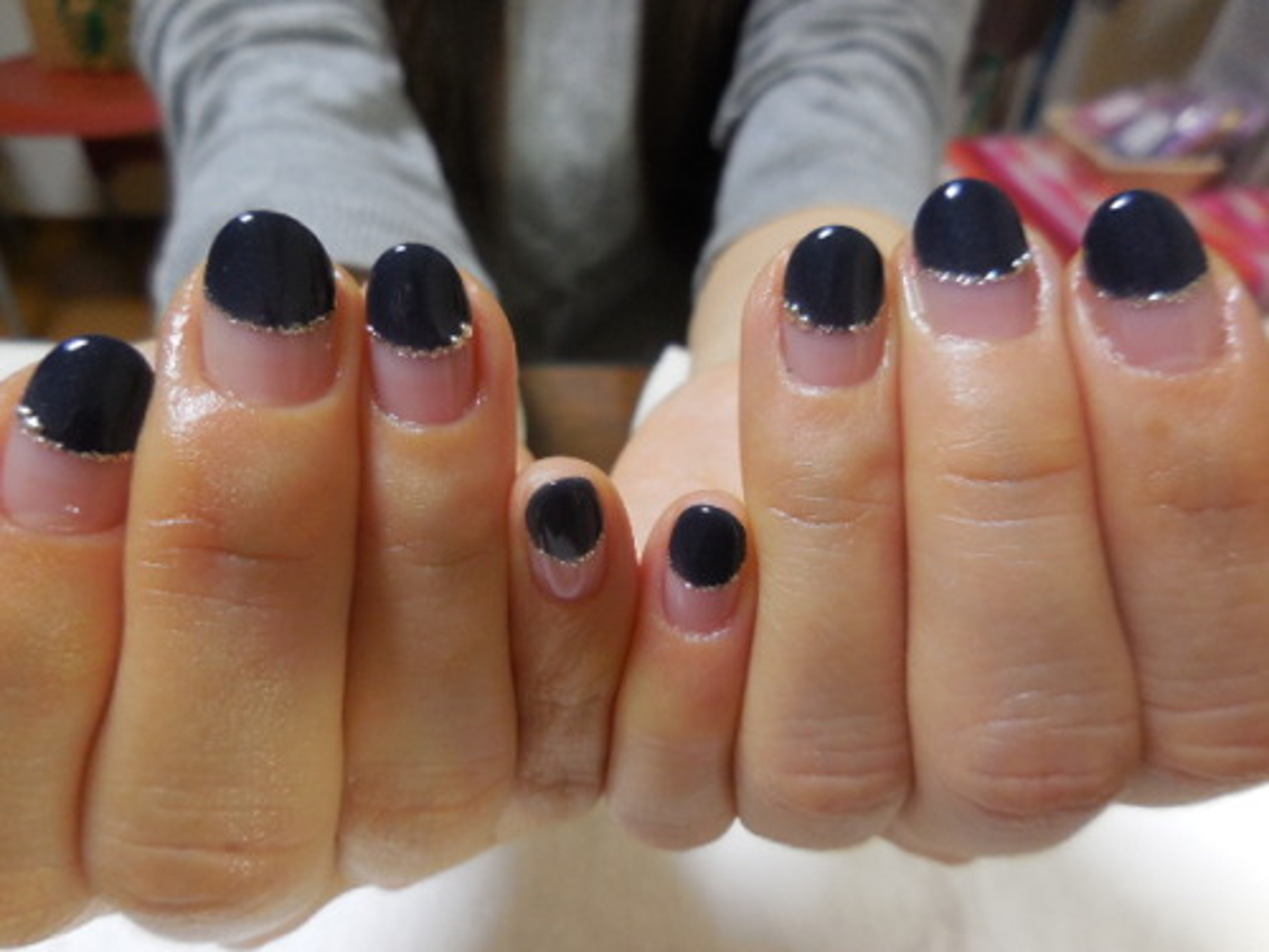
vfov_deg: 54.9
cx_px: 634
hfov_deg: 69.4
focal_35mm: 25
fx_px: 916
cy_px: 476
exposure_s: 1/30
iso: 280
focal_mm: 4.5
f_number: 3.3
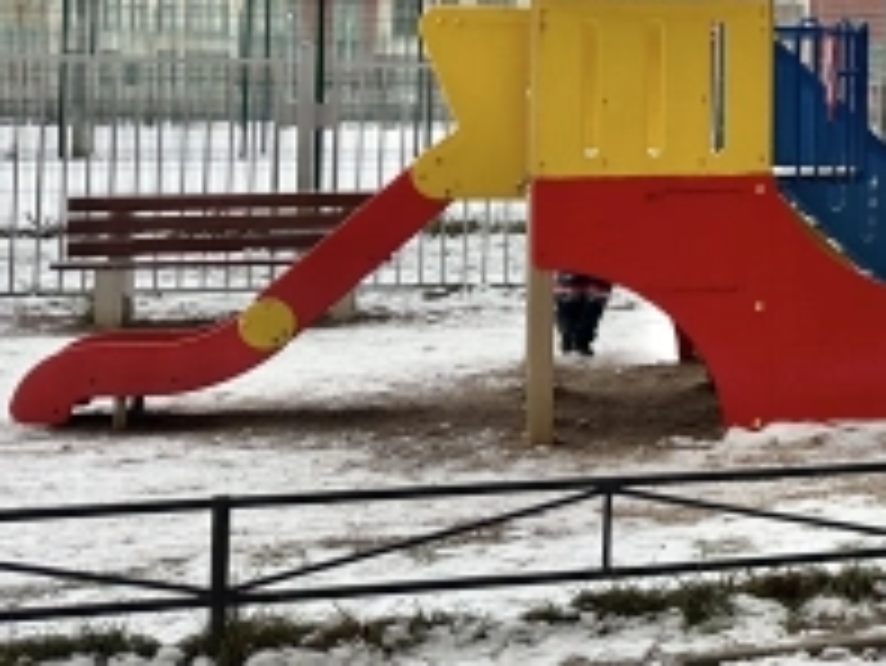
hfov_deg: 21.0
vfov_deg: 18.8
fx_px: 1946
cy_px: -22
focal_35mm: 76
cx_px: 1394
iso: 80
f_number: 1.78
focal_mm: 6.86
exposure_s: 1/480
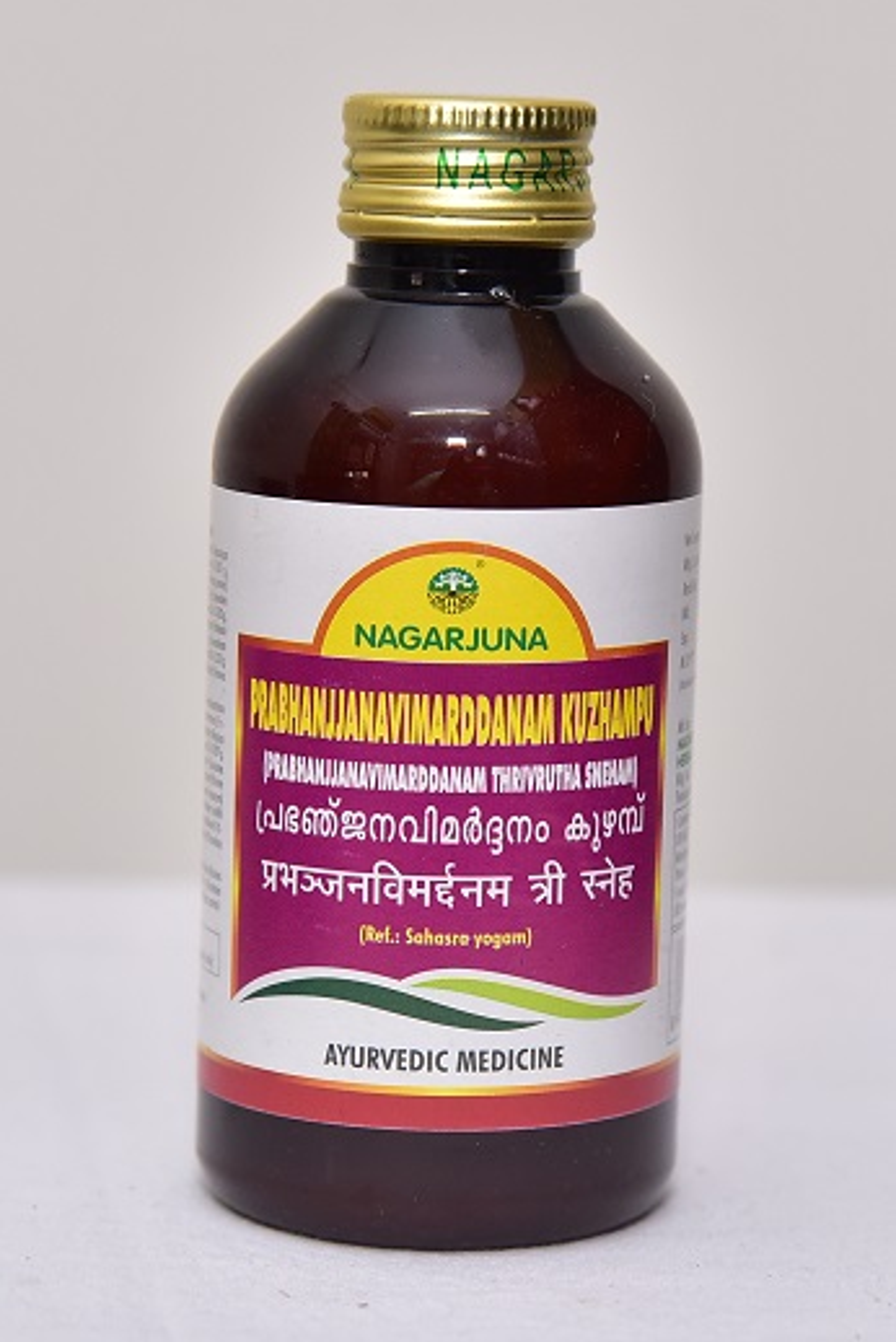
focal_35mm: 71
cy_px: 663
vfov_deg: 28.4
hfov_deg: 19.2
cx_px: 451
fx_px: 2647
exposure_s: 1/200
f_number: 5
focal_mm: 70
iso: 1600
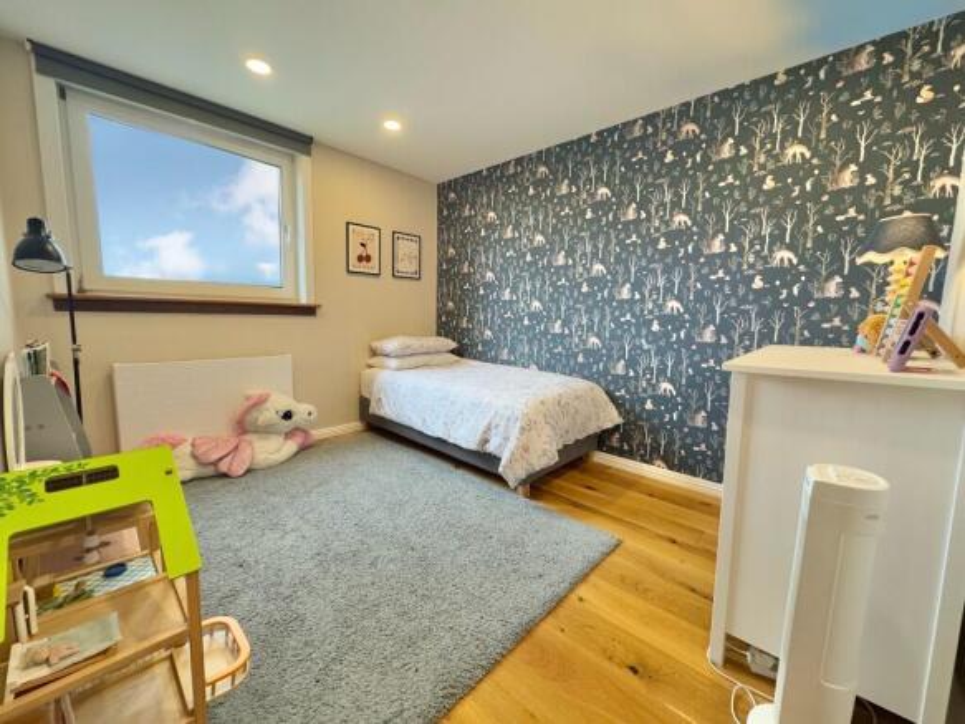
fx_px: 390
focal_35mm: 14
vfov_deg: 85.7
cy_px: 362
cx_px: 482
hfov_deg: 102.1
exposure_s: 1/100
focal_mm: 2.22
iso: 250
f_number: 2.2
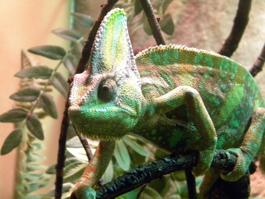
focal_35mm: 105
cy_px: 100
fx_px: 804
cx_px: 132
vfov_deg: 14.1
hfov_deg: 18.7
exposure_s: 1/11.3
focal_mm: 19
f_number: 4.7
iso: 400
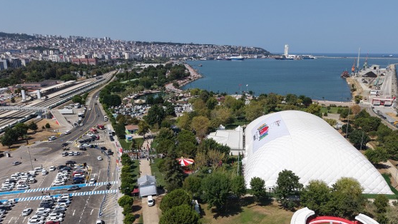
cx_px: 225
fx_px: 317
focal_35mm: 30
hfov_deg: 64.1
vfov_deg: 38.7
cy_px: 141
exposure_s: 1/6400
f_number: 1.8
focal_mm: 8.67
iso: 170
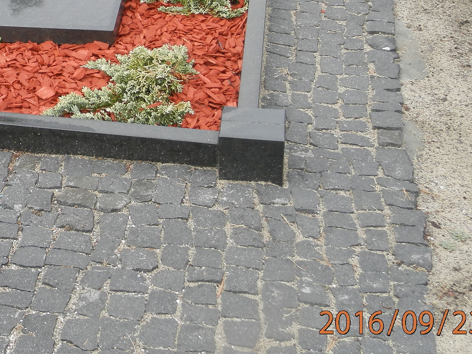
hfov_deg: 26.5
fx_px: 955
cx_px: 15
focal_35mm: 70
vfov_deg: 20.4
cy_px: 8
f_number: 3.2
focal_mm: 5.5
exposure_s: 1/200
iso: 80
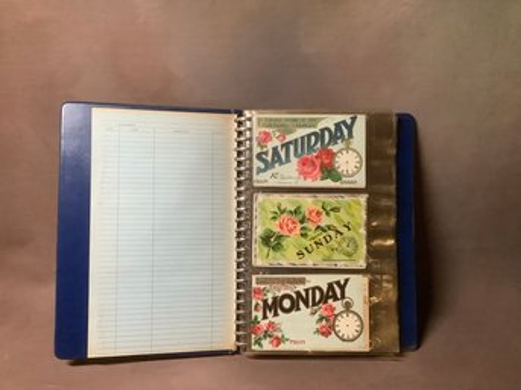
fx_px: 466
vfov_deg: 45.4
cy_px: 195
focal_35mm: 31
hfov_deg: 58.4
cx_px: 260
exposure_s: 1/30
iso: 400
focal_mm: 3.3
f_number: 2.4
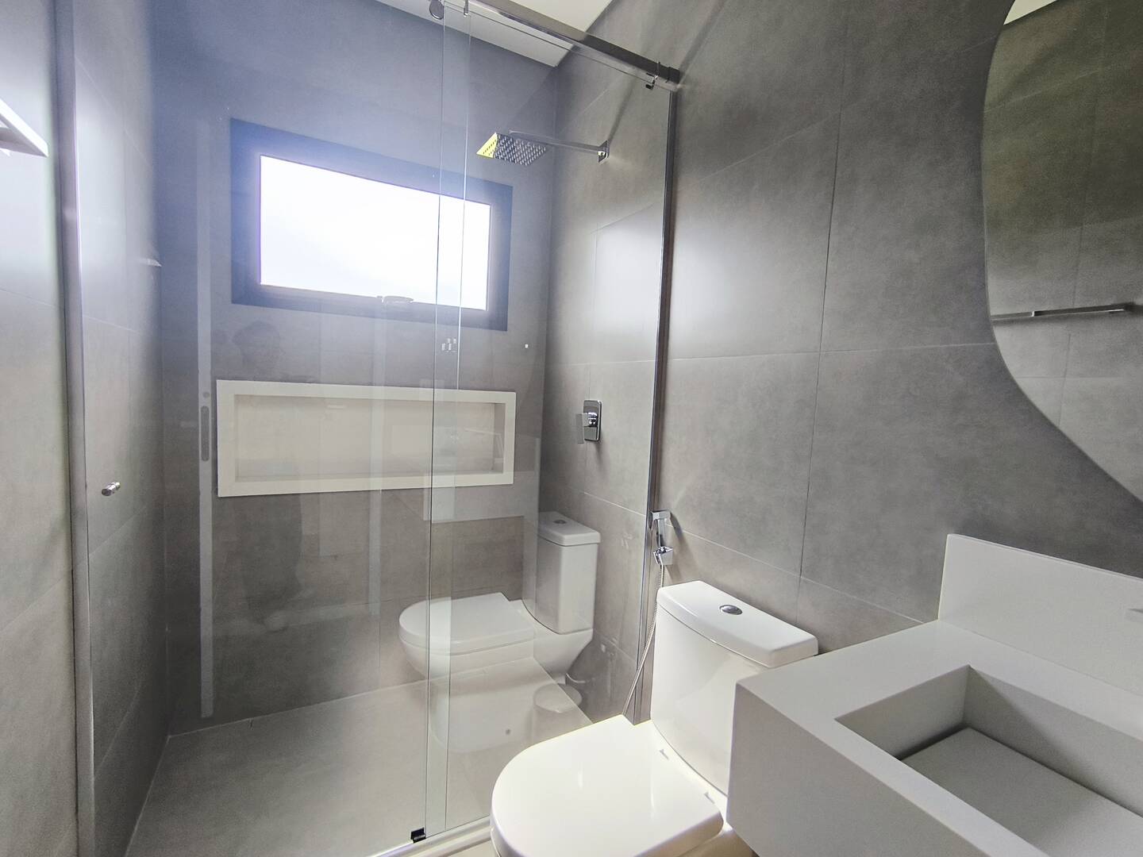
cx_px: 572
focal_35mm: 16
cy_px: 428
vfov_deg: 78.1
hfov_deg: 94.5
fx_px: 528
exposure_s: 1/120
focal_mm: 1.65
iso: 80
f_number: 2.2
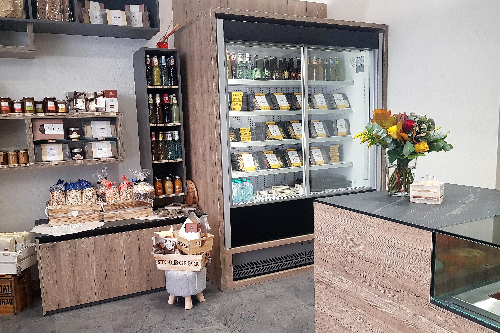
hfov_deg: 65.5
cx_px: 245
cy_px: 181
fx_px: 389
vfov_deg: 46.3
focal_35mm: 28
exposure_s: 1/50
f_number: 1.7
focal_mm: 4.2
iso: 100
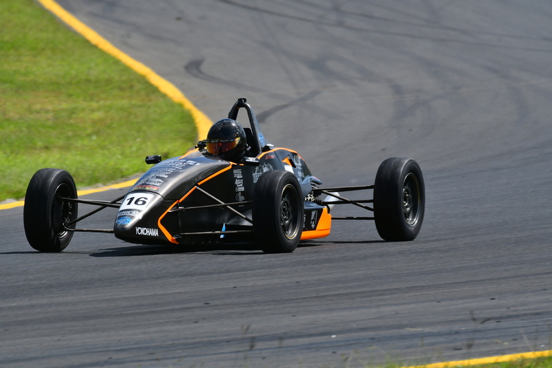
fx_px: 11497
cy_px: 184
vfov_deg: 1.8
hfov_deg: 2.8
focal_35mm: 750
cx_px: 276
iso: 320
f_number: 11
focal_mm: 500
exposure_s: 1/640
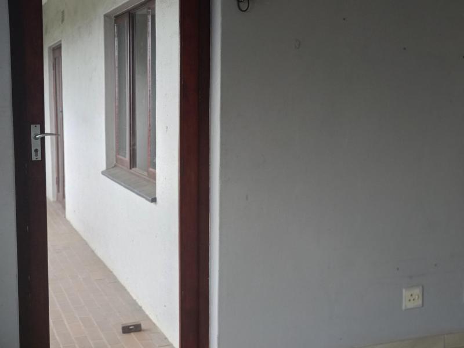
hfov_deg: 40.4
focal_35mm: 47
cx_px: 232
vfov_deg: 30.9
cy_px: 174
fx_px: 630
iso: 80
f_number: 4.5
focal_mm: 7.08
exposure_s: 1/50
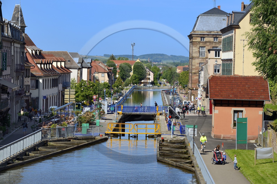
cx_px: 138
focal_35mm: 122
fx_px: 938
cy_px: 92
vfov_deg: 11.2
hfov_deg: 16.8
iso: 200
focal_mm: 122
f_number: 10
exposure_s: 1/640
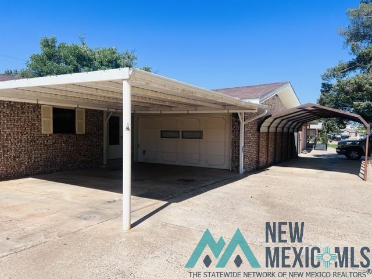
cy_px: 140
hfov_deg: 67.3
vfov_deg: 53.1
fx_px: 279
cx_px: 186
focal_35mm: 26
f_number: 1.5
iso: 50
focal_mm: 5.7
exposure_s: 1/4831
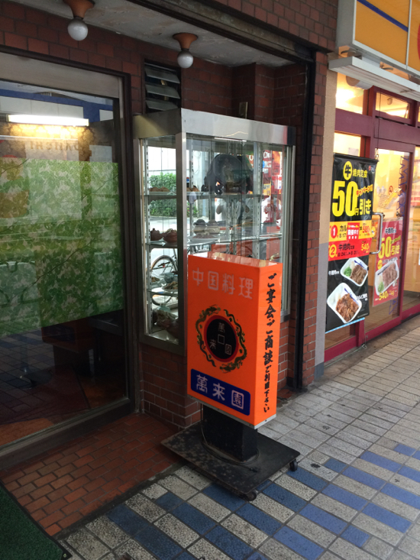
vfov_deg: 61.7
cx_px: 210
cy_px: 280
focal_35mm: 29
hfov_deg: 48.2
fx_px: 469
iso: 80
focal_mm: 4.15
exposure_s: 1/30
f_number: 2.2
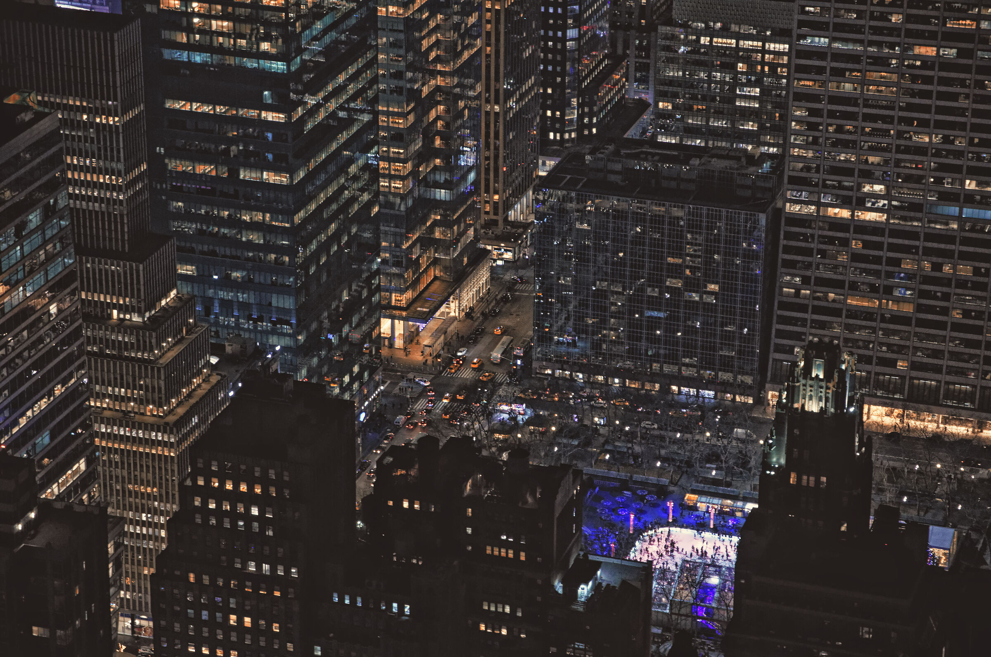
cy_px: 328
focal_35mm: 105
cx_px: 496
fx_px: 2885
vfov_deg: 13.0
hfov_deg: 19.5
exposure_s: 1/30
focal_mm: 70
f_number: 4
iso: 1000
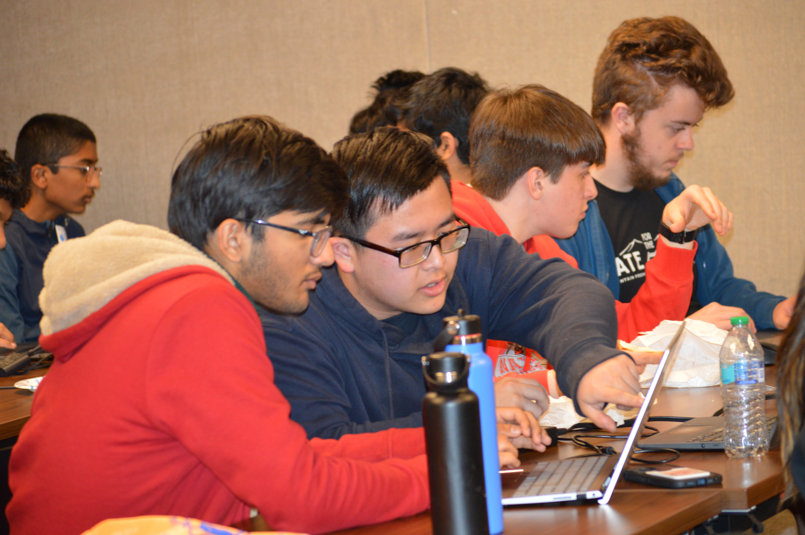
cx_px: 402
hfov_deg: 13.7
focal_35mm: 150
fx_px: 3351
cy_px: 268
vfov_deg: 9.1
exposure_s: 1/60
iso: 720
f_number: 4.5
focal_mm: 100
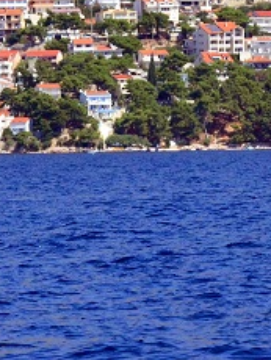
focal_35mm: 594
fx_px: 6190
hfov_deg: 2.5
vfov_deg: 3.3
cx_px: 233
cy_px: -127
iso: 1600
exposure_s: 1/8000
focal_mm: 95
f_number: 5.6
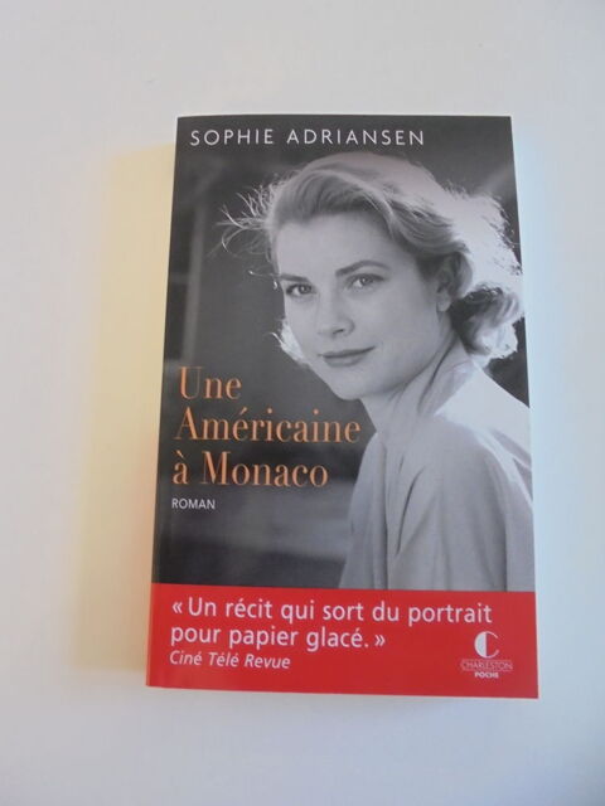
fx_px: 606
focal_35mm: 26
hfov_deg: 53.1
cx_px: 302
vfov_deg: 67.3
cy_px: 403
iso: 400
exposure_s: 1/30
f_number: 3.5
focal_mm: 4.6
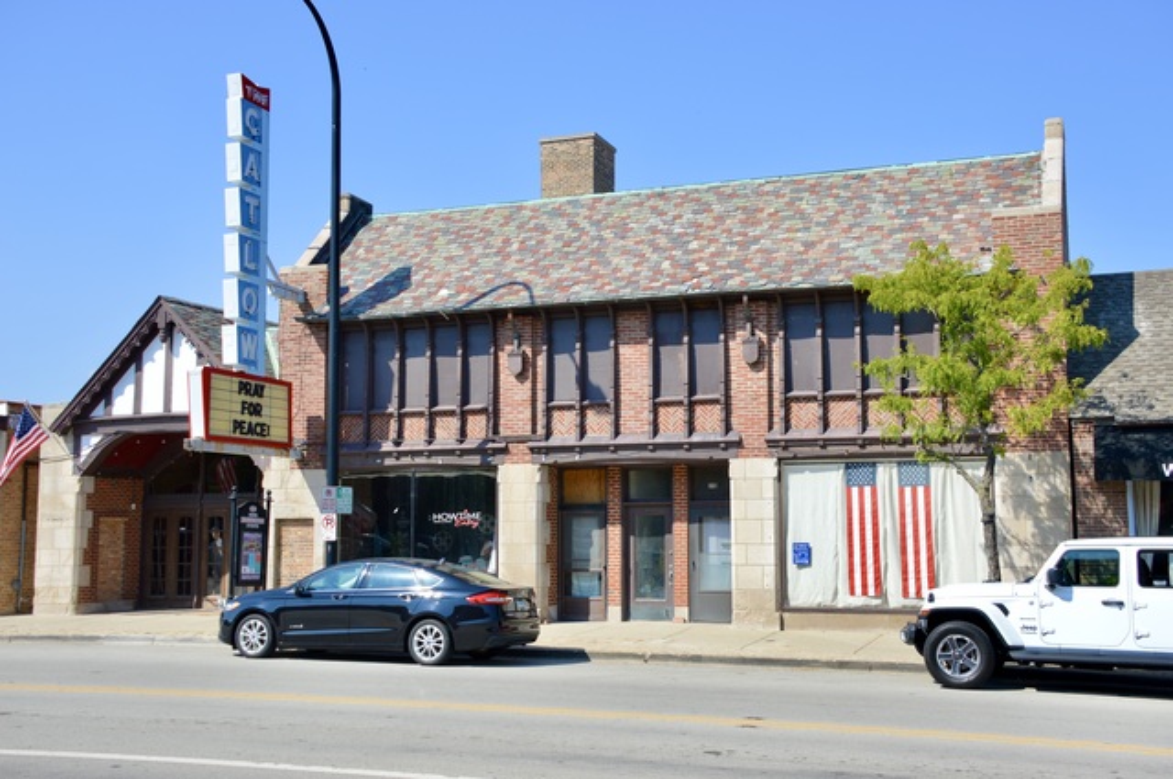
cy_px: 390
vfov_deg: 34.1
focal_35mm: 39
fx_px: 1269
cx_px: 586
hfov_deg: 49.6
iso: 100
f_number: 8
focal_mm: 26
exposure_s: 1/250
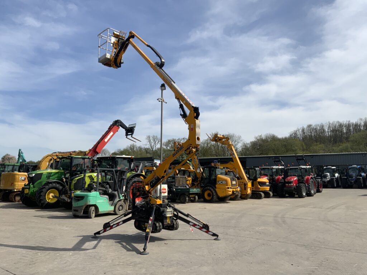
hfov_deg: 61.7
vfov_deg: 48.2
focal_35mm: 29
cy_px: 138
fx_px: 307
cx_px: 184
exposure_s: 1/3125
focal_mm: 3
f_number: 1.8
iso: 20
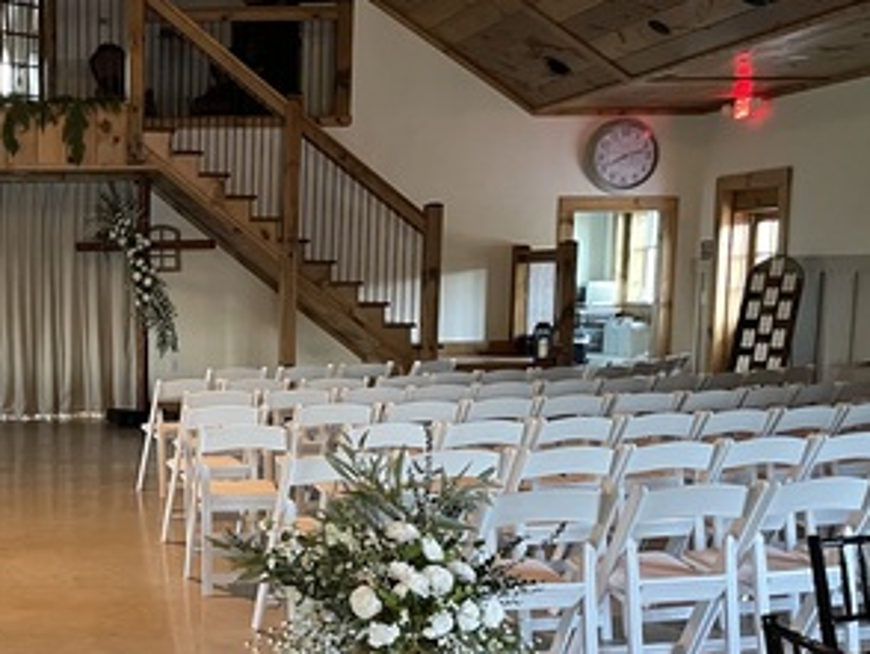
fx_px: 1333
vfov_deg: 27.3
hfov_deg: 33.9
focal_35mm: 53
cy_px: 473
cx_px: 65
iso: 500
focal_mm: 4.2
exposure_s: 1/30
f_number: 1.6
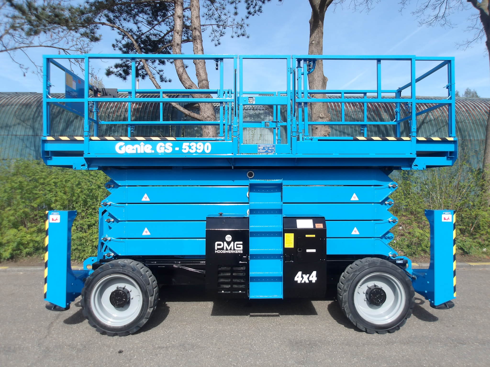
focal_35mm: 27
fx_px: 382
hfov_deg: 65.3
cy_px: 184
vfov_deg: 51.4
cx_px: 245
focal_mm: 4.9
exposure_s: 1/852
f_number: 3
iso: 100
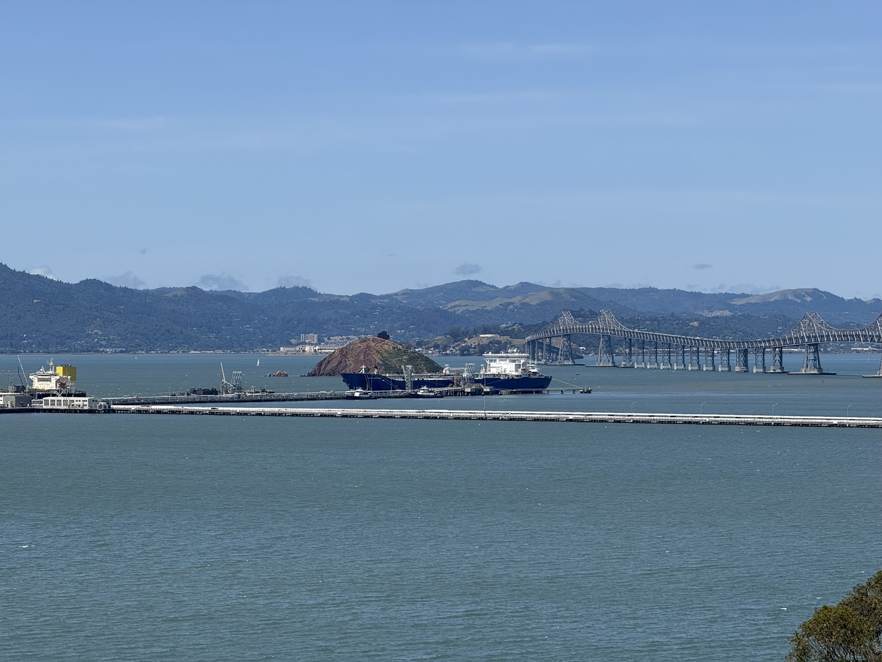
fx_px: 3058
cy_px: 331
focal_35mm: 120
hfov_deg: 16.4
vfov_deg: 12.3
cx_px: 441
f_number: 2.8
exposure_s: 1/2283
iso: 50
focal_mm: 15.66
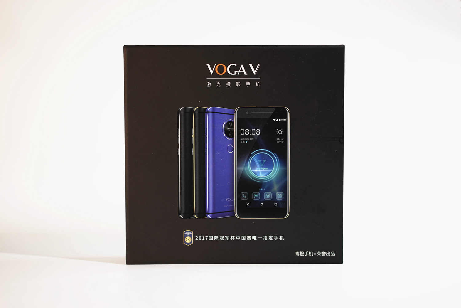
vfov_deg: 24.6
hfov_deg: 36.2
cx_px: 230
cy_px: 154
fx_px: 704
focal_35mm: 55
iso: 100
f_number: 2
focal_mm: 55
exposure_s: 1/60
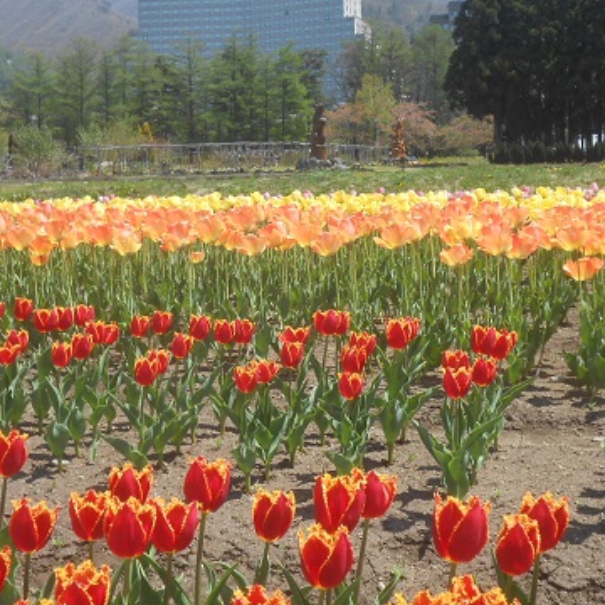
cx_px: 254
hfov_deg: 30.5
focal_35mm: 56
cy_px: 277
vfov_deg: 30.5
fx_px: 1107
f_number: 4.2
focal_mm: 6.8
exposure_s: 1/400
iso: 80
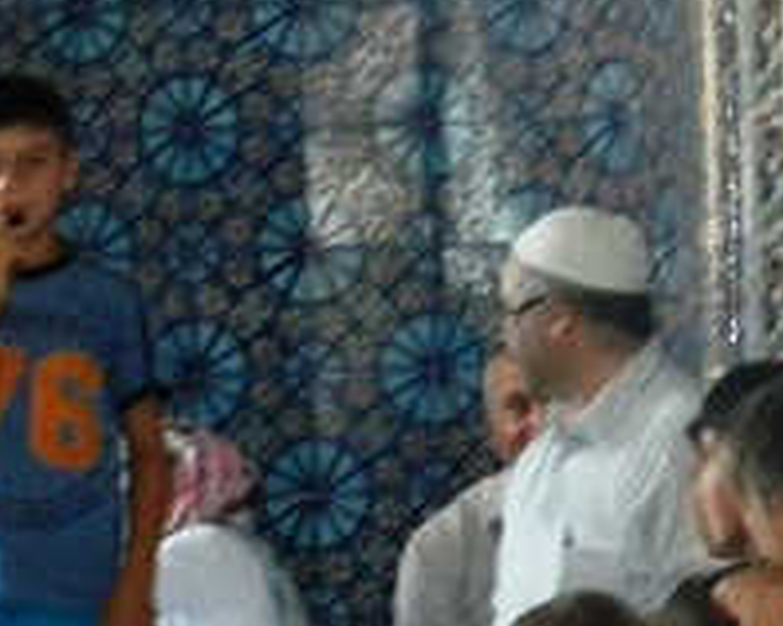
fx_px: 7481
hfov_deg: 6.0
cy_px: 315
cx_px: 16
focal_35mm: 323
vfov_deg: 4.8
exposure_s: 1/60
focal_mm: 18.6
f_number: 4.5
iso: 800
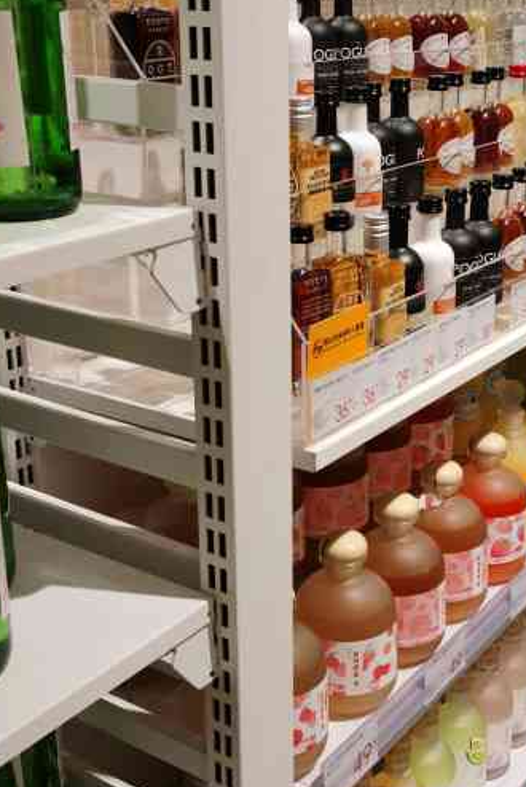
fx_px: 1160
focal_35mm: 53
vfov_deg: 37.5
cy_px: 375
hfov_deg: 25.4
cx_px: 362
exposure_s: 1/204
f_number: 1.6
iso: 50
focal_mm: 5.56
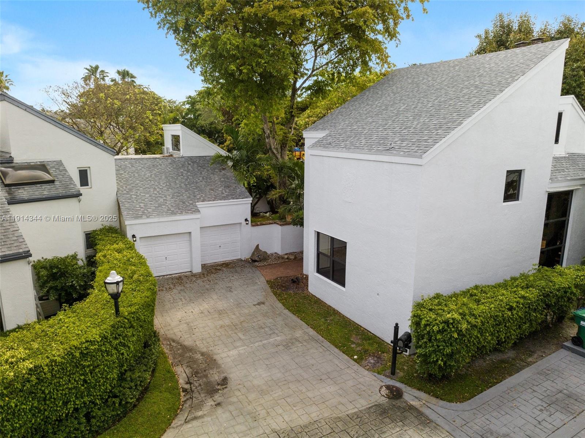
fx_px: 405
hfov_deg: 71.6
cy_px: 219
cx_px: 292
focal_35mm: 24
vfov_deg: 56.7
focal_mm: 12.29
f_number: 2.8
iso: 380
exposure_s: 1/100
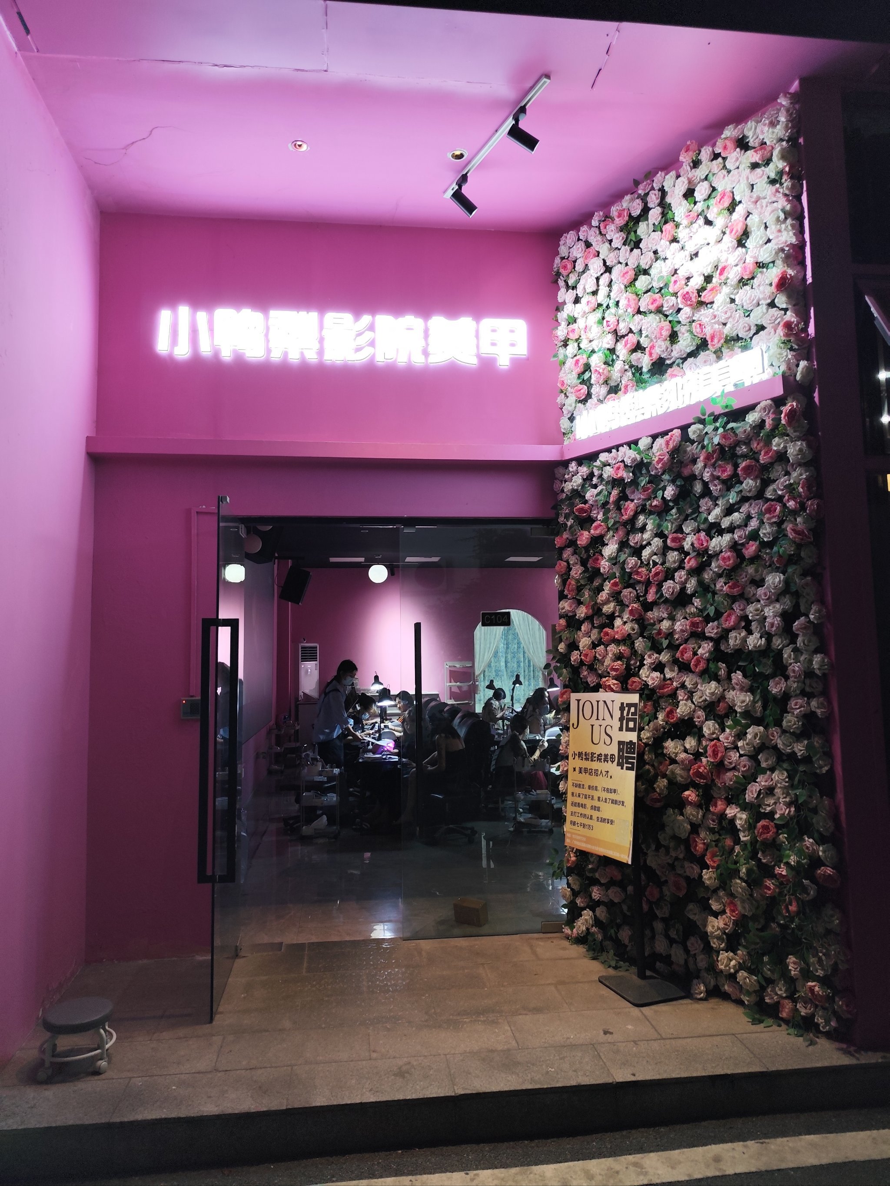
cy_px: 593
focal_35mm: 23
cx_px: 445
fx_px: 789
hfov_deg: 58.9
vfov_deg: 73.9
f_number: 1.65
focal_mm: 6.19
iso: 200
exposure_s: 1/100
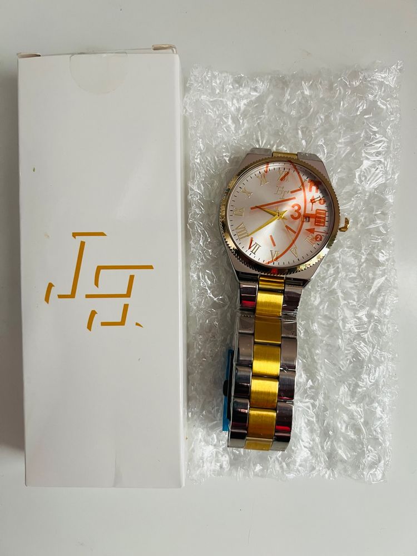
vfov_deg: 67.3
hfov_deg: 53.1
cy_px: 278
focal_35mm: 26
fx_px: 418
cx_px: 208
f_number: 1.5
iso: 200
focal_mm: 5.7
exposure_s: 1/60
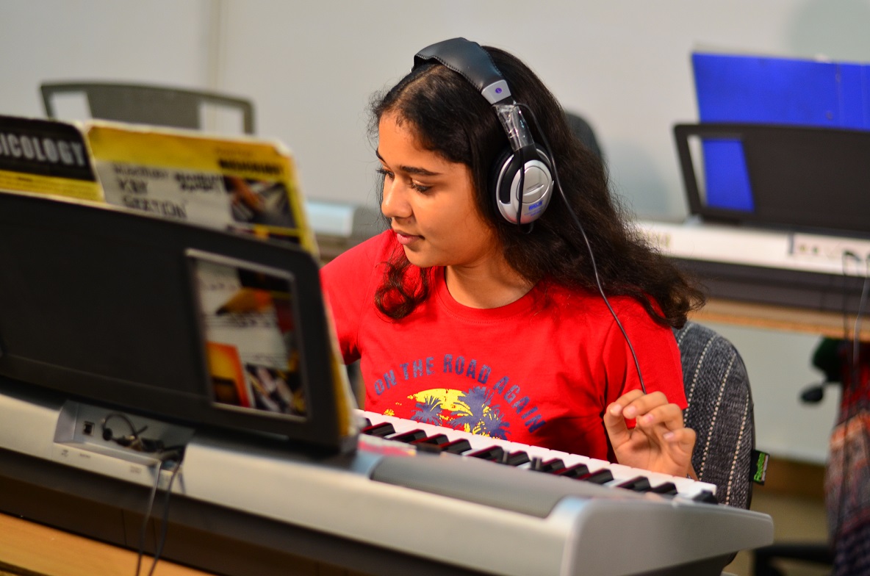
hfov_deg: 27.0
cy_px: 288
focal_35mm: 75
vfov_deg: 18.1
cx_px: 435
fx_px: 1809
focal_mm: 50
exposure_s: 1/125
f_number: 1.8
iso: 400
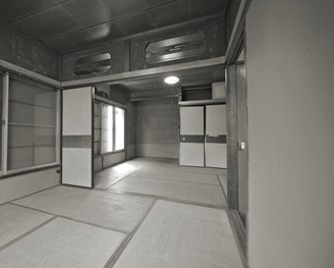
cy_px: 135
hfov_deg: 91.9
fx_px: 158
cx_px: 134
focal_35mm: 16
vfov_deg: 80.5
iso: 250
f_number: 3.5
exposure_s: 1/30
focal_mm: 14
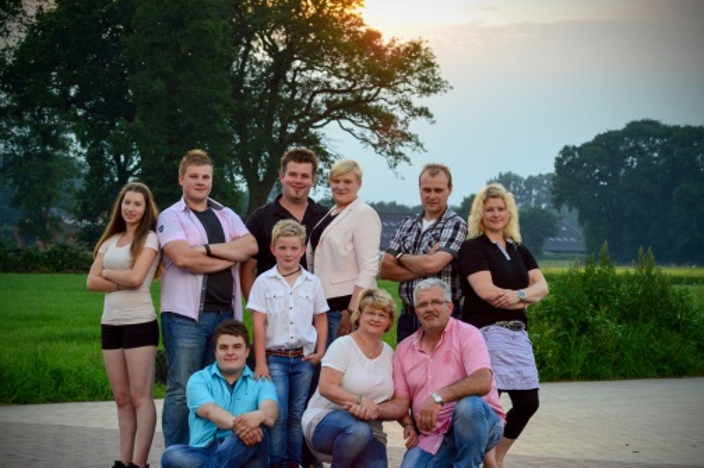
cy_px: 268
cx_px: 356
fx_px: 2442
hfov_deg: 16.4
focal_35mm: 125
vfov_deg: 10.9
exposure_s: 1/160
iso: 400
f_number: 9
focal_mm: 70
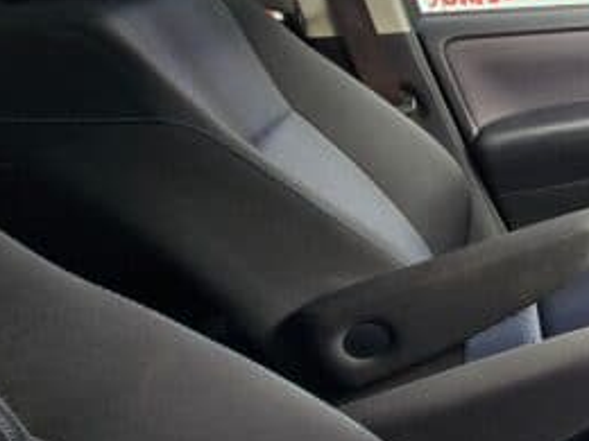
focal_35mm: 40
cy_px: 154
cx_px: 845
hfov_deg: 30.5
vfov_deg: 35.7
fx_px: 681
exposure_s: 1/50
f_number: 2.2
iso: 100
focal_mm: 2.2
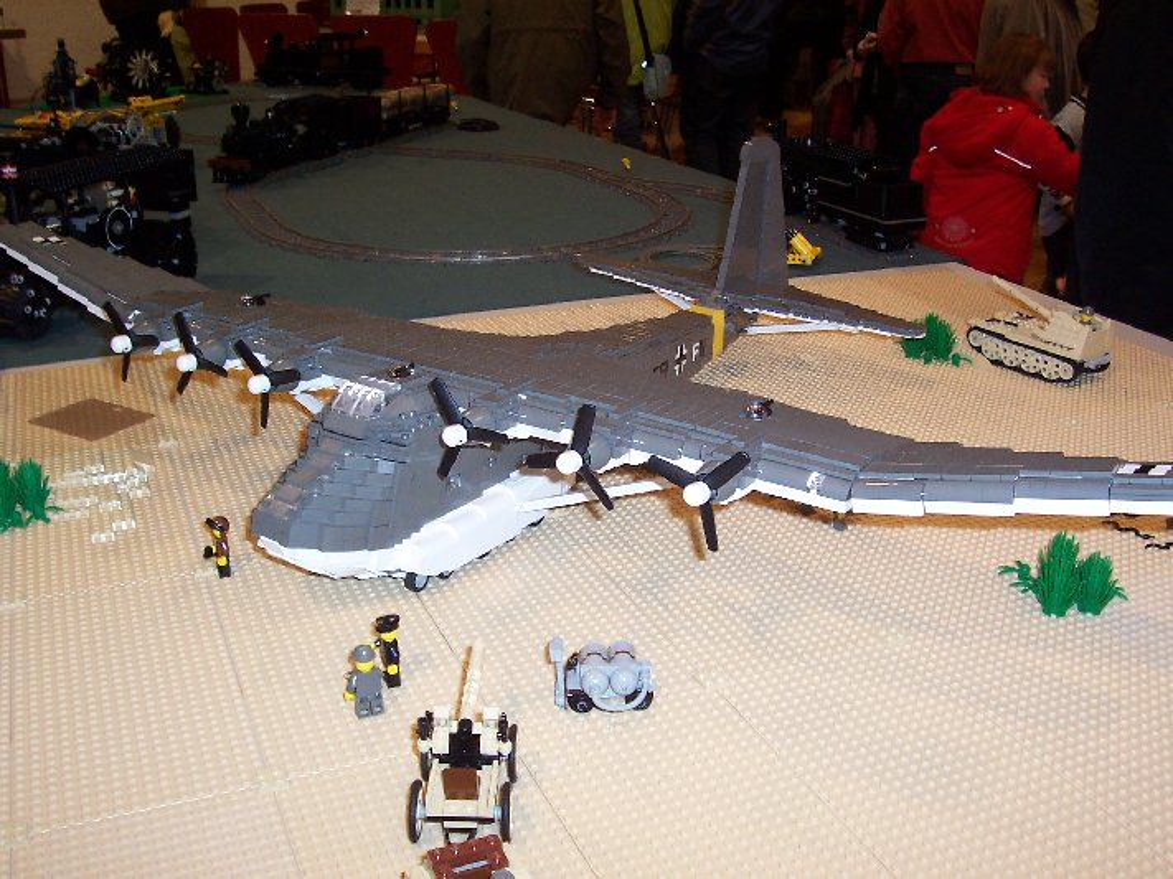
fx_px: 1254
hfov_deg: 50.1
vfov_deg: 38.7
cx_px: 586
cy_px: 440
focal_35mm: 37
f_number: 2.8
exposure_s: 1/60
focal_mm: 5.6
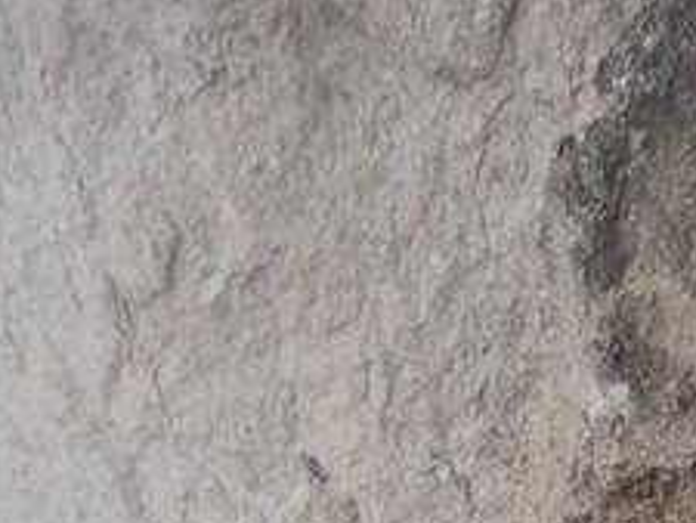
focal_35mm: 216
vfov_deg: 6.7
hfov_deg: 9.2
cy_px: 928
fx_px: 4345
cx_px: 334
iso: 500
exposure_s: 1/200
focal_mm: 56
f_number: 7.1
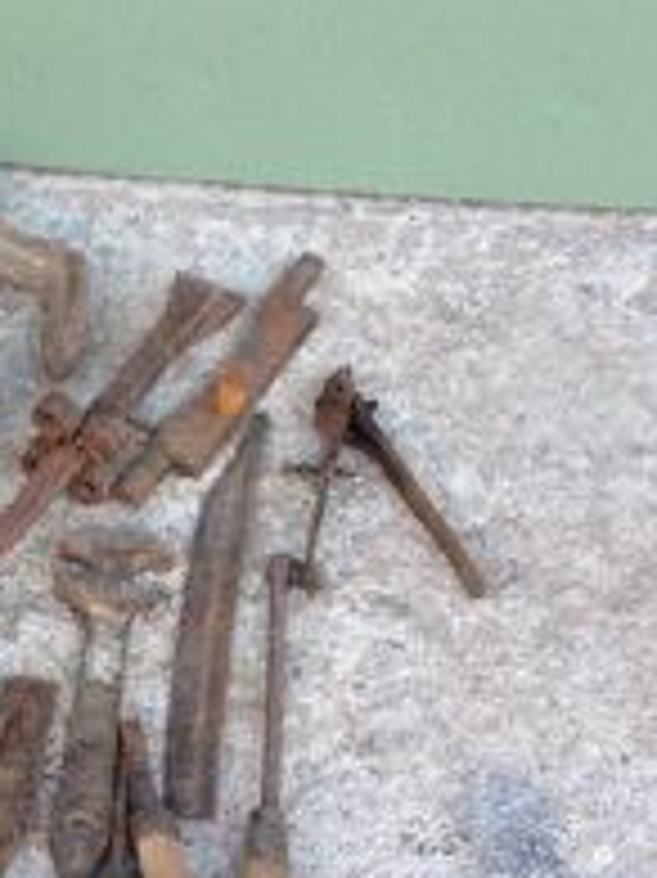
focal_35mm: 115
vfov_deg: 17.1
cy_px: 414
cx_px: -346
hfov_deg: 12.2
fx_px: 2913
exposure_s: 1/120
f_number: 2.4
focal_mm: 4.28
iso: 80
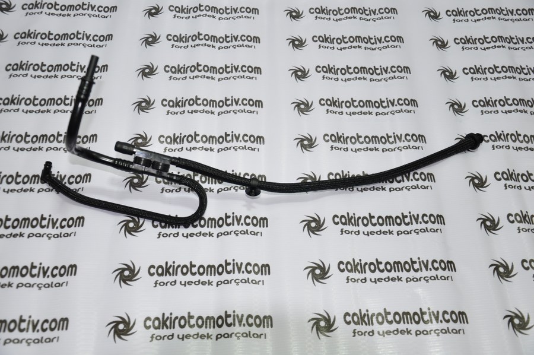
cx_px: 267
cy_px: 178
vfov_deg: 34.1
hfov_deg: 49.6
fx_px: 578
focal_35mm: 39
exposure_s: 1/40
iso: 200
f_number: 4.5
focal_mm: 26
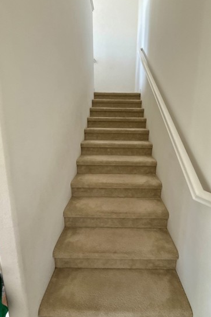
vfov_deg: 93.2
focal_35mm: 17
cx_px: 117
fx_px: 150
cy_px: 149
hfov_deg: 70.2
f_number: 2.2
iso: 320
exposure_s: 1/75
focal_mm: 2.22
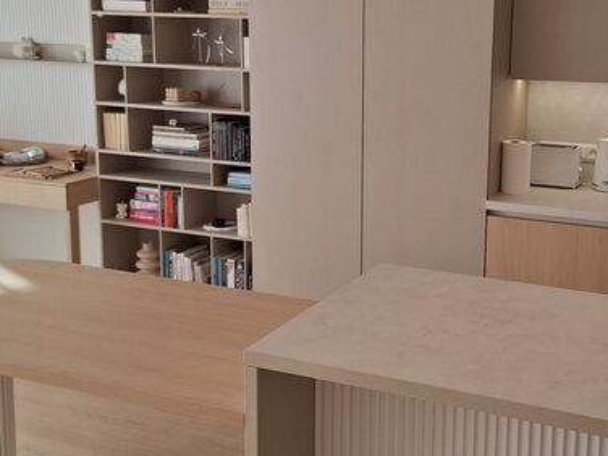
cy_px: 175
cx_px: 361
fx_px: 861
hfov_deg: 38.8
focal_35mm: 49
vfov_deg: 29.6
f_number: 1.8
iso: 40
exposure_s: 1/275
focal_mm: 5.54
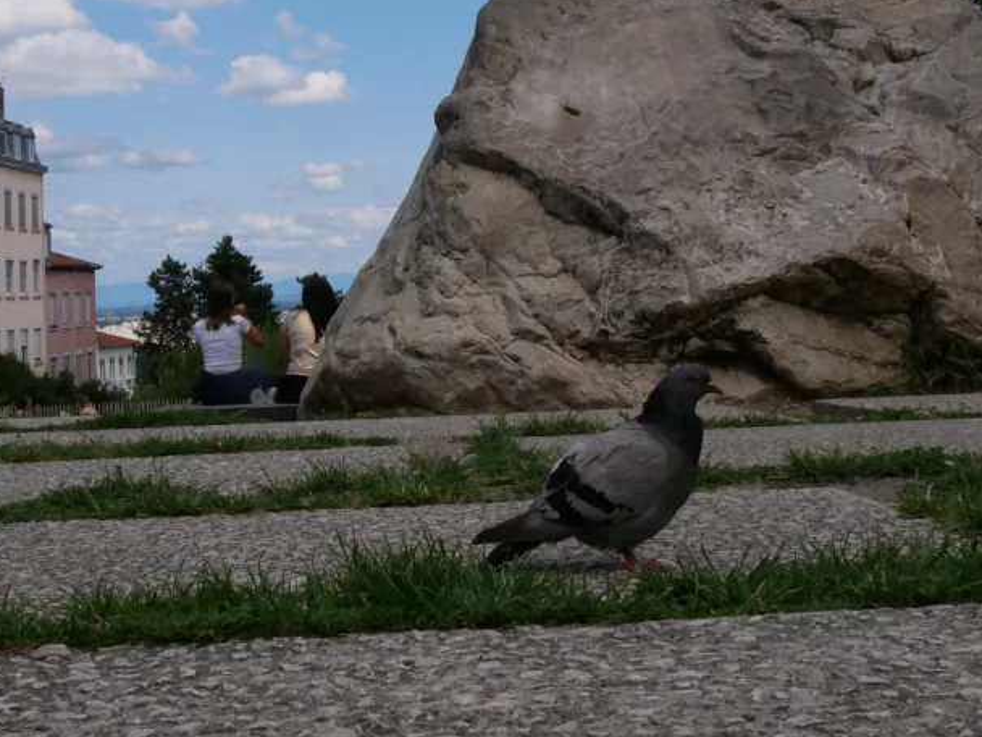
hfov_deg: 30.2
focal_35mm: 64
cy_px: 171
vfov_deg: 22.7
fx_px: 1816
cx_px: 402
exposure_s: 1/500
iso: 800
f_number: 20
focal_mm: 19
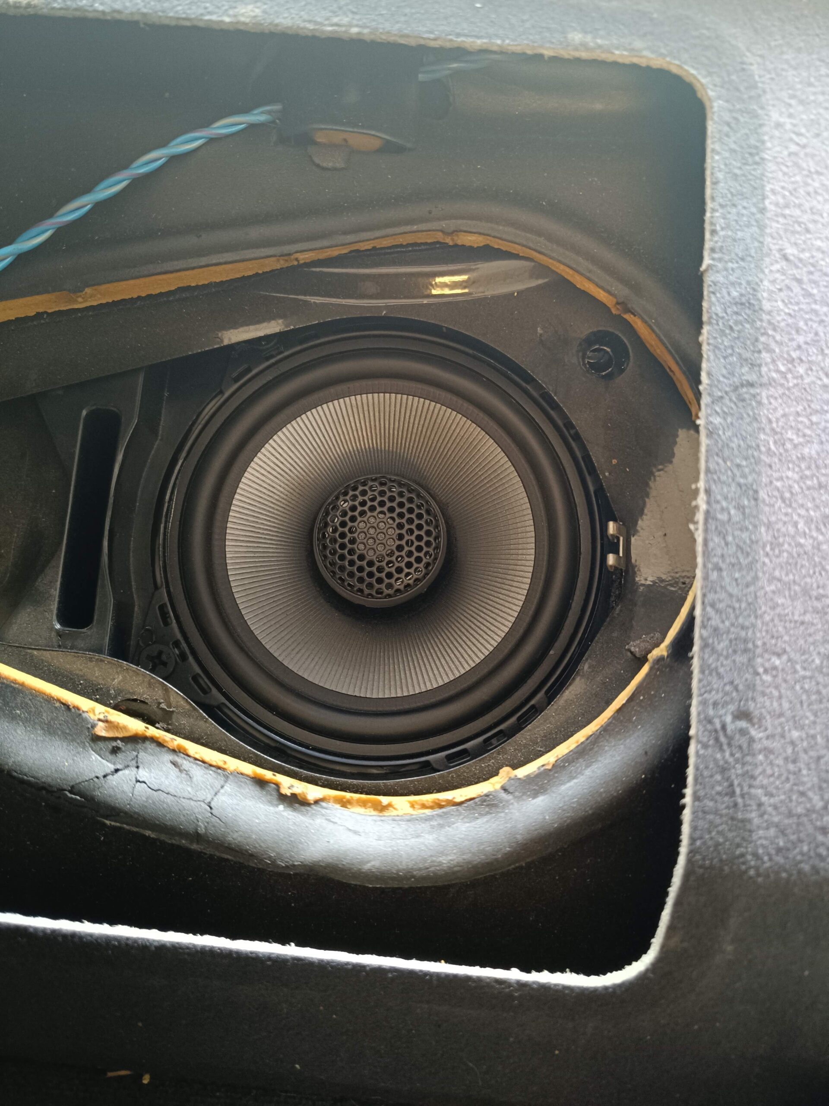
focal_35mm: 24
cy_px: 553
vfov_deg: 71.6
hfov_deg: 56.8
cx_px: 414
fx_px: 766
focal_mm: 5.59
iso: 777
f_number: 1.88
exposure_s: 1/25
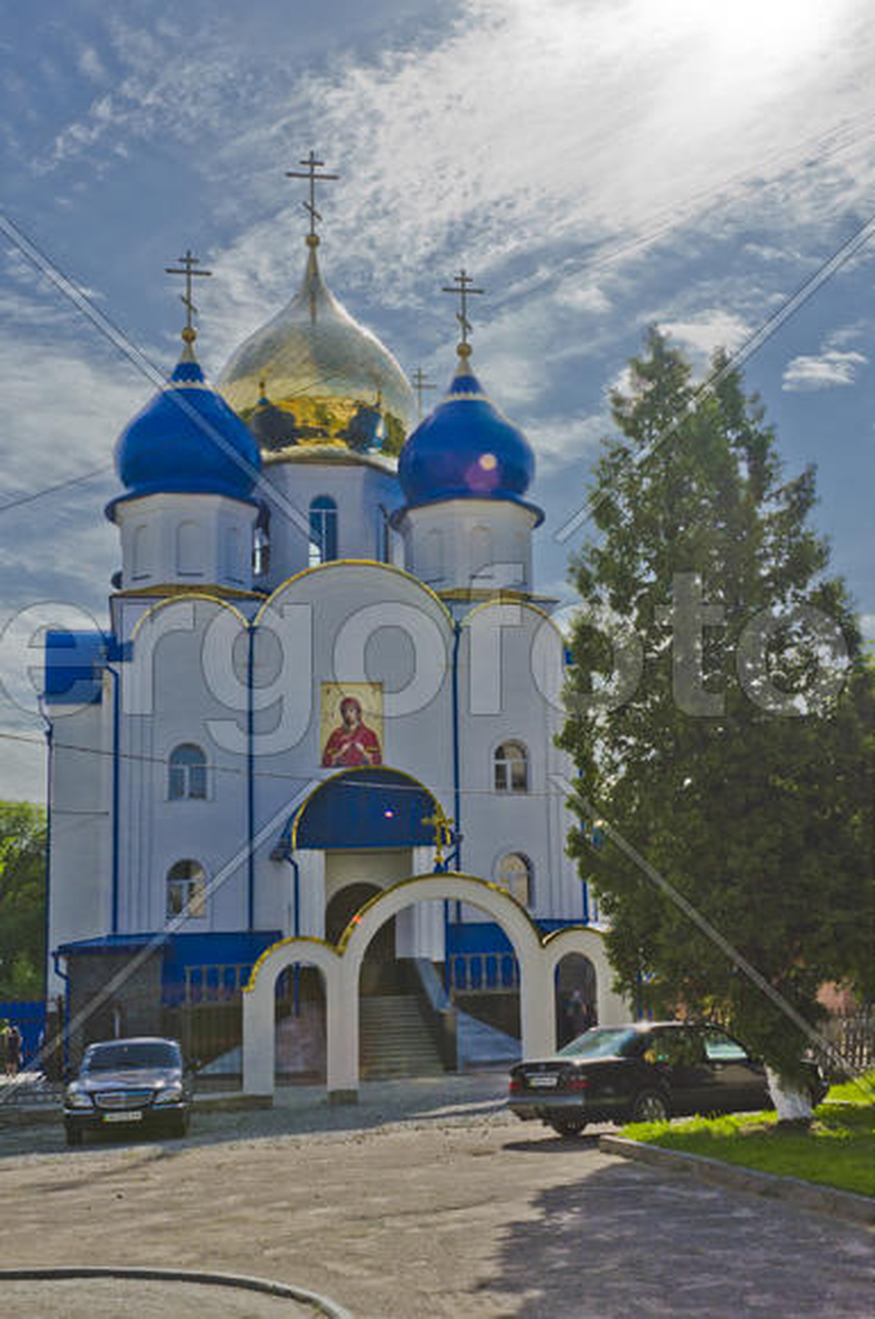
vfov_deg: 46.5
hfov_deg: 31.8
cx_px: 438
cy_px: 660
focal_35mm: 42
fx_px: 1536
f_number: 11
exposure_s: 1/2000
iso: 800
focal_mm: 28
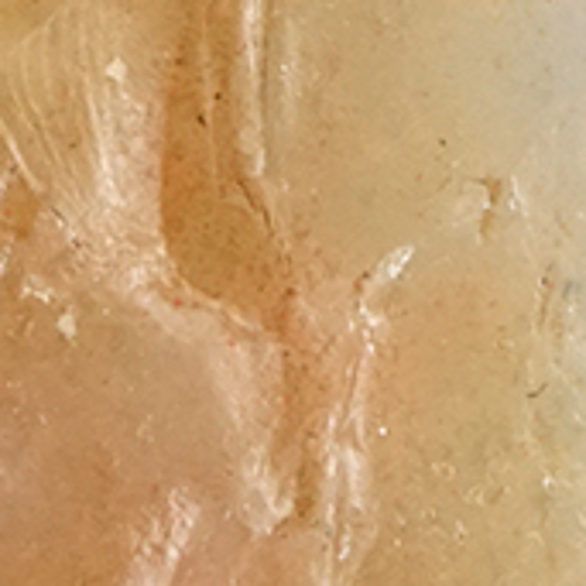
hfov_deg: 5.0
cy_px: -89
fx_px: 6761
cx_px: 134
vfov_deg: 4.9
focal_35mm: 353
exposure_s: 1/125
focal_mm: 50
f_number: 7.1
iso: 1600
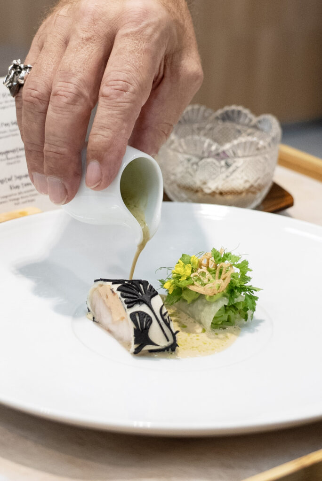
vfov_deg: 35.0
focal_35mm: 57
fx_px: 764
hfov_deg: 23.8
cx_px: 161
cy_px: 240
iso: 1600
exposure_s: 1/200
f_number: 4
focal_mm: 38
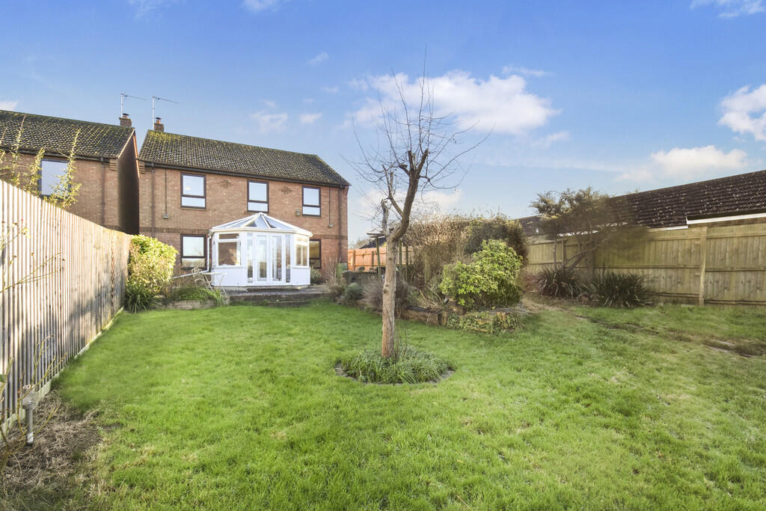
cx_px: 383
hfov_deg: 95.0
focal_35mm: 16
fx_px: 351
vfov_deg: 72.1
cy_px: 256
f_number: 5.6
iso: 280
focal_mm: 11
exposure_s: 1/250
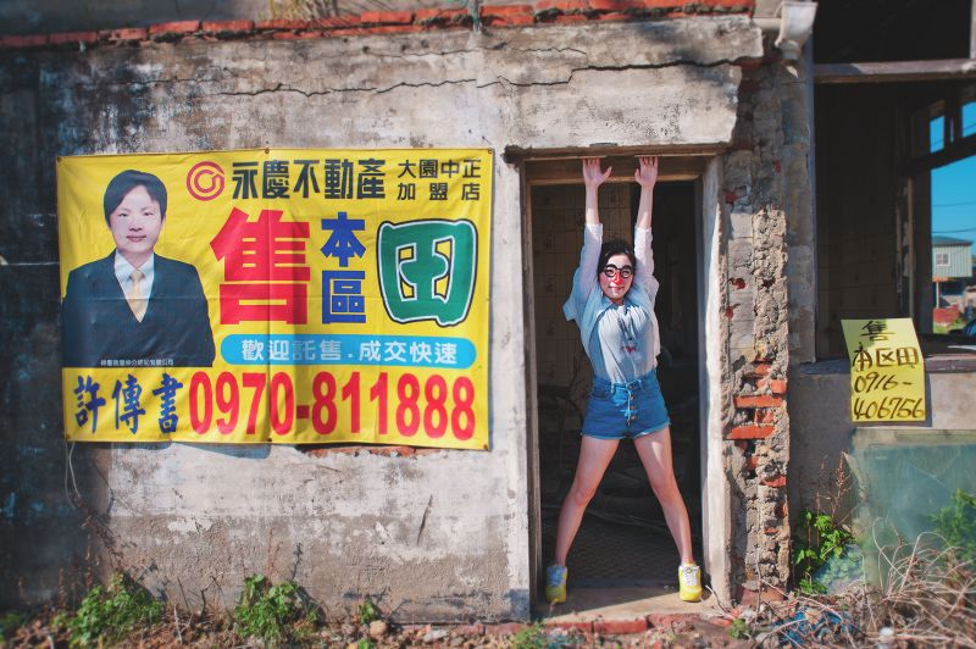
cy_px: 324
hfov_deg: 69.4
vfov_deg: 49.5
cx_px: 488
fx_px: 704
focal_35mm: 26
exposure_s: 1/400
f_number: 9
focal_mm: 26
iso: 200
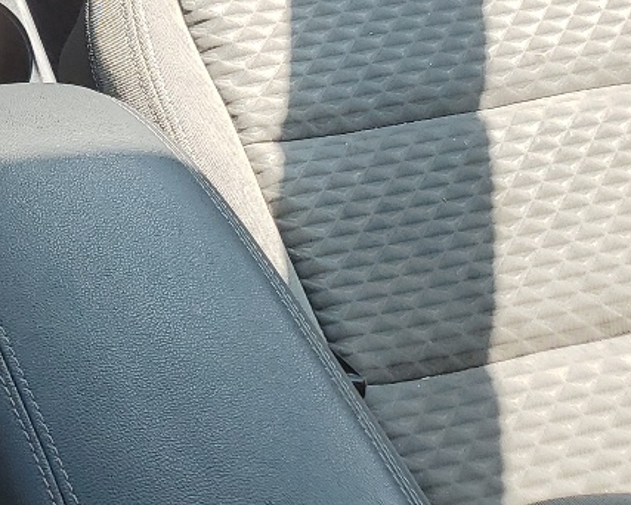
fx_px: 1775
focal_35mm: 95
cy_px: -260
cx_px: -338
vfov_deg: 15.0
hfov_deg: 17.8
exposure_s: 1/556
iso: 50
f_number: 1.5
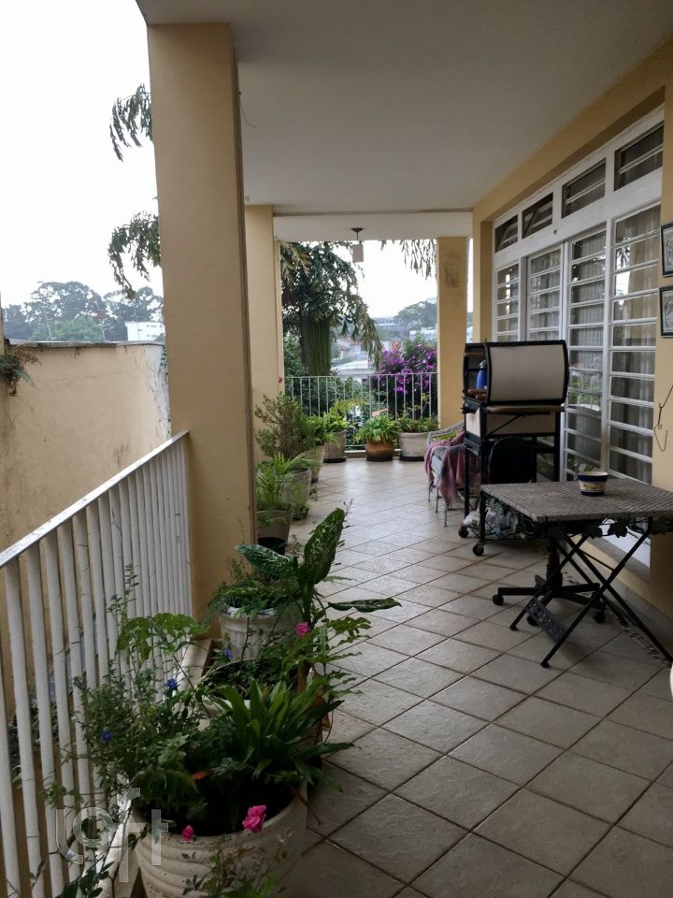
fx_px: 752
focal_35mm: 29
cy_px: 449
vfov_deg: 61.7
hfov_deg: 48.2
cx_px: 336
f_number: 2.2
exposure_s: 1/120
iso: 40
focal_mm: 4.15
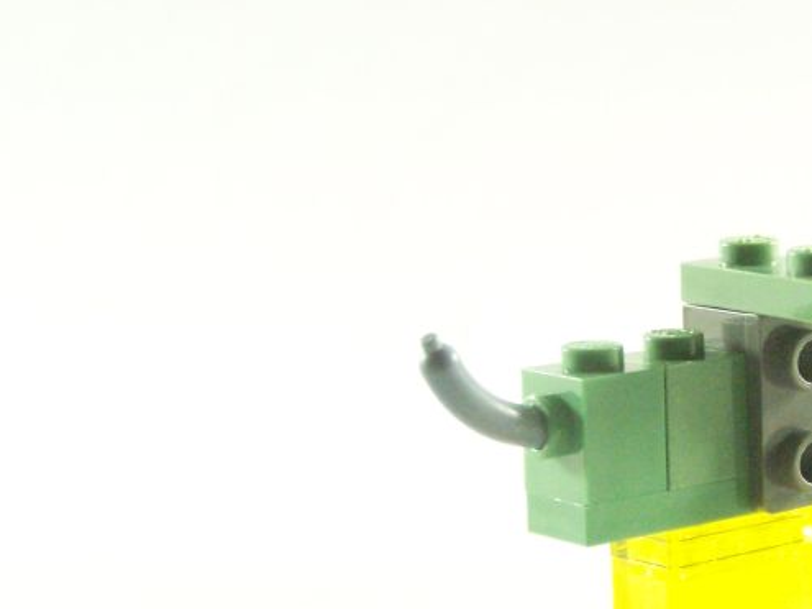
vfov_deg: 12.1
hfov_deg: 15.9
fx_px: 2861
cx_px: 771
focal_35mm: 122
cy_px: 430
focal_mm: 9.8
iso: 400
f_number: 3.1
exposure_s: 1/60
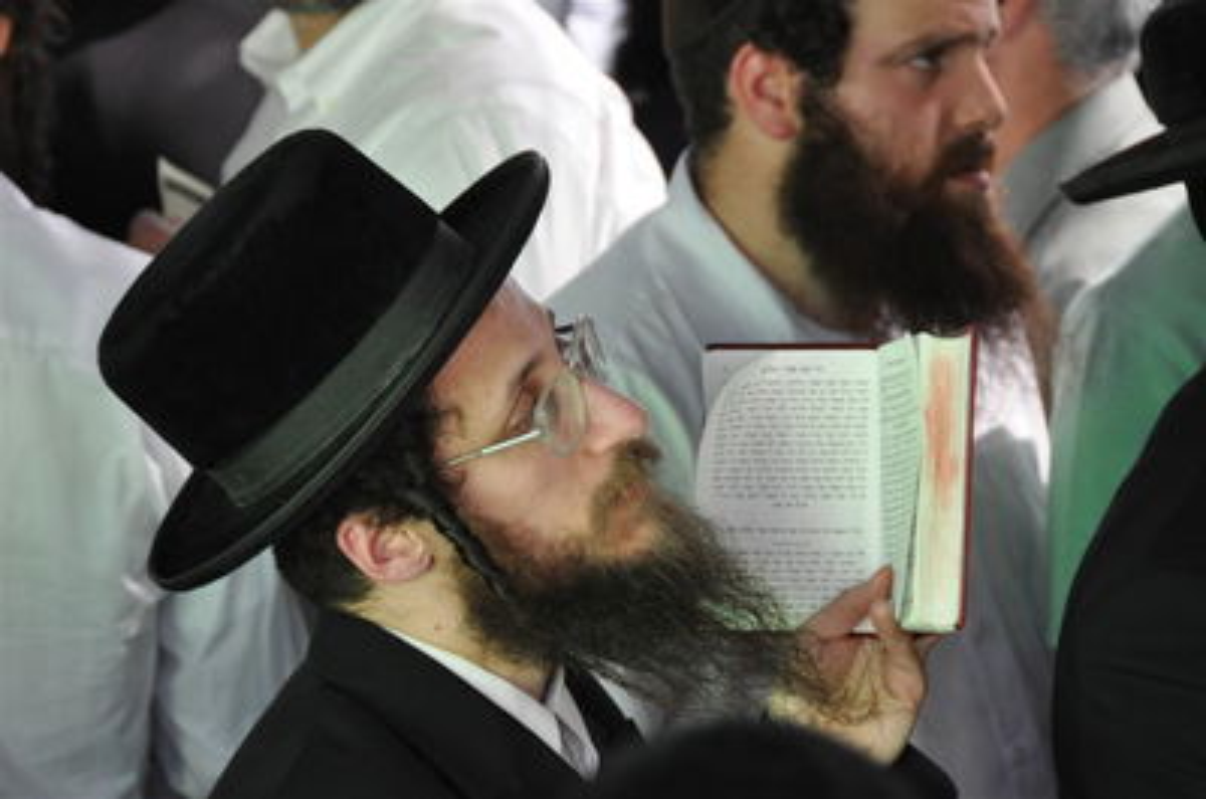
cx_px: 603
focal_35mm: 300
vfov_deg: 4.6
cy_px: 400
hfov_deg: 6.9
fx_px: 10030
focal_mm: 200
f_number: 5.6
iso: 800
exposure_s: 1/160
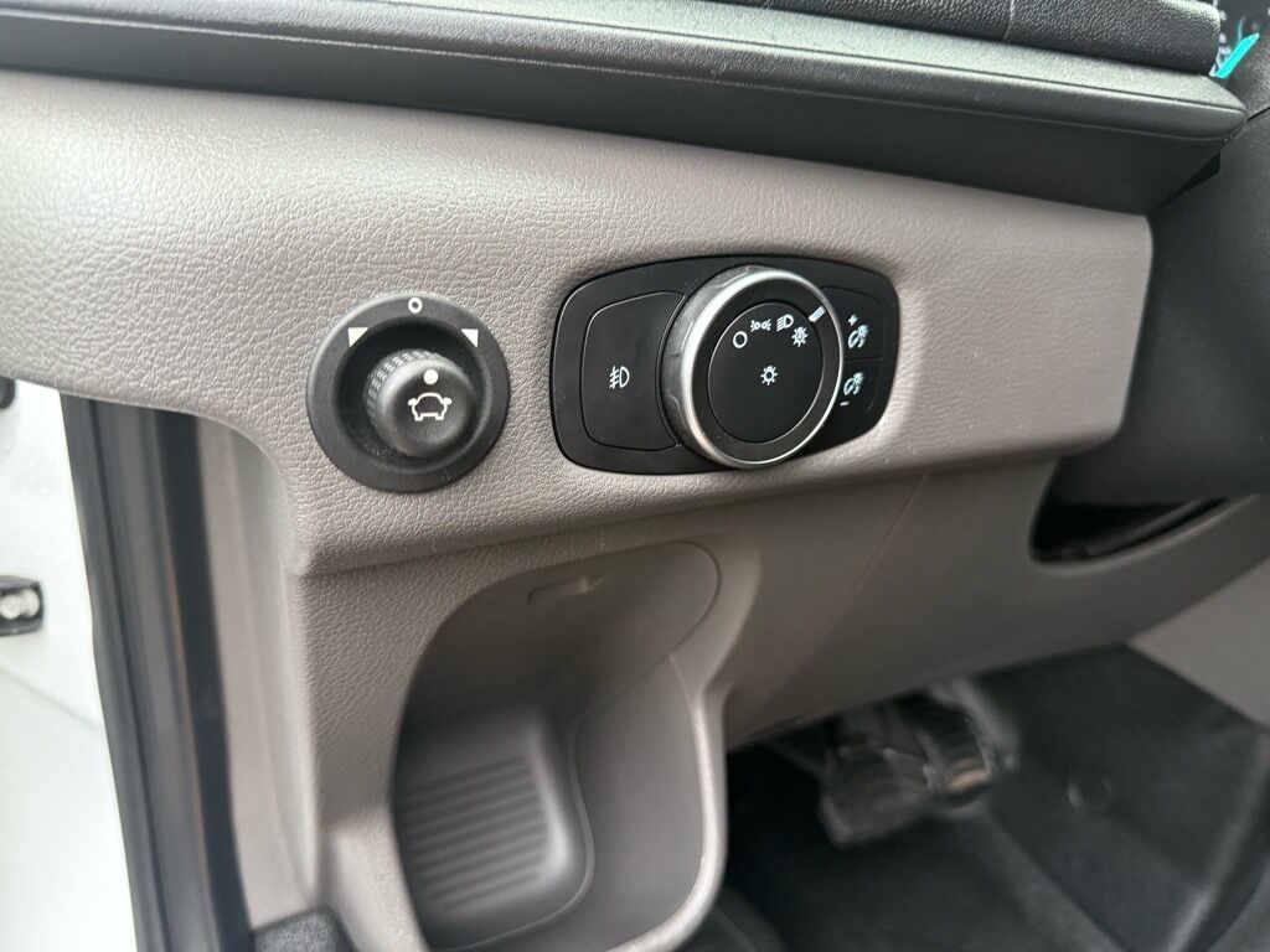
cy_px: 476
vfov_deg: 56.8
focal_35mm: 24
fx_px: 881
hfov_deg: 71.6
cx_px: 635
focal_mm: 6.76
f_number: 1.78
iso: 320
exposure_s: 1/60
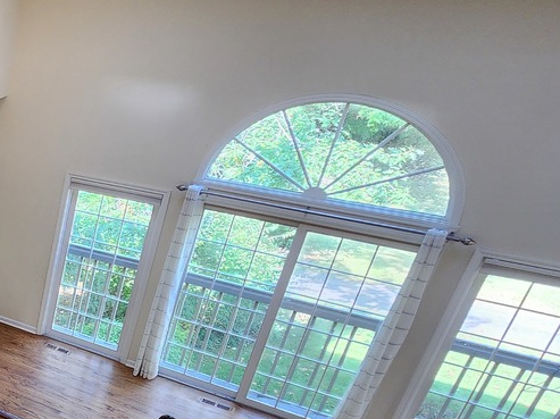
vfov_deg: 37.1
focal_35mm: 38
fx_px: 614
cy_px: 294
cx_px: -226
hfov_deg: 31.8
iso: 160
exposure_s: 1/60
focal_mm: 2.2
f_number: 2.2
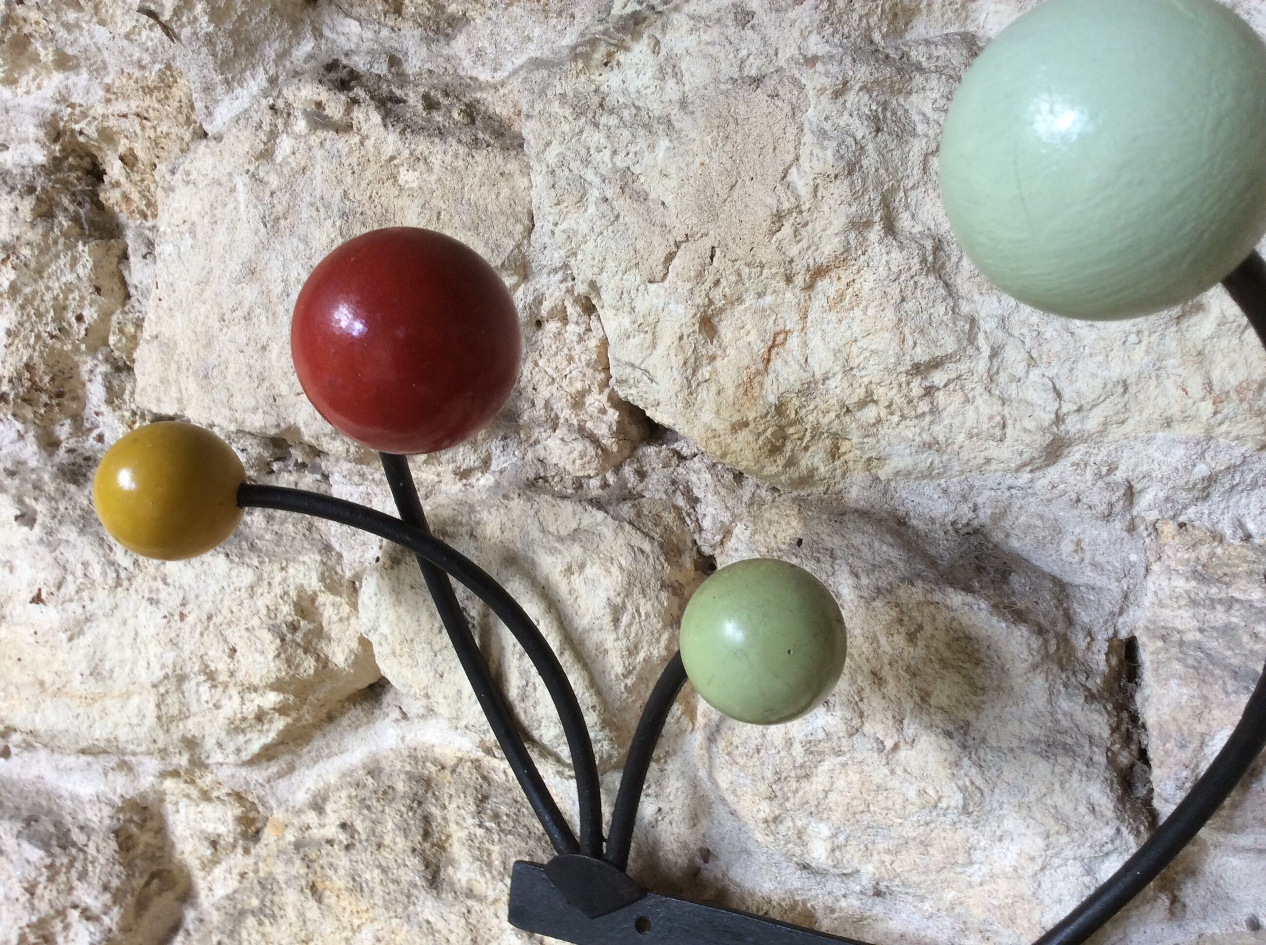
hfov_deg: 56.9
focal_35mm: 32
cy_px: 472
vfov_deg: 44.1
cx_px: 633
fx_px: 1169
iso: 40
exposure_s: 1/33
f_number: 2.4
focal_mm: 3.3
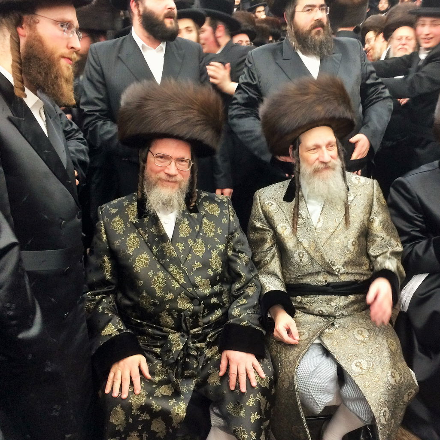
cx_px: 252
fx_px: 503
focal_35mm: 35
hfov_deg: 47.1
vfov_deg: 47.2
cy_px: 215
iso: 160
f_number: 2.2
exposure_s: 1/30
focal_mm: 4.15
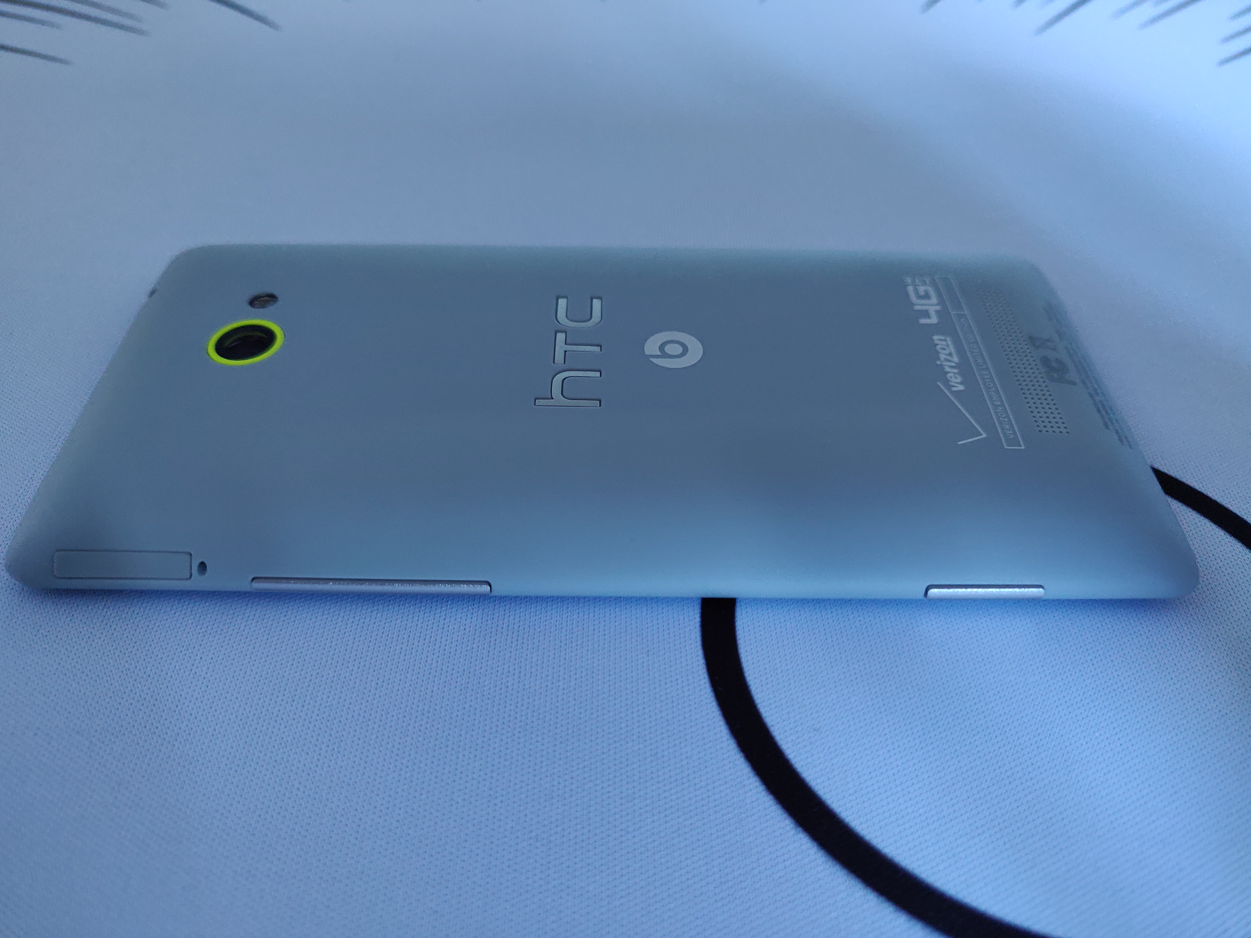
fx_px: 903
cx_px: 626
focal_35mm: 25
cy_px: 469
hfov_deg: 69.4
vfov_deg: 54.9
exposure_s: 1/33
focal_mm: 4.25
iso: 800
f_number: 1.7
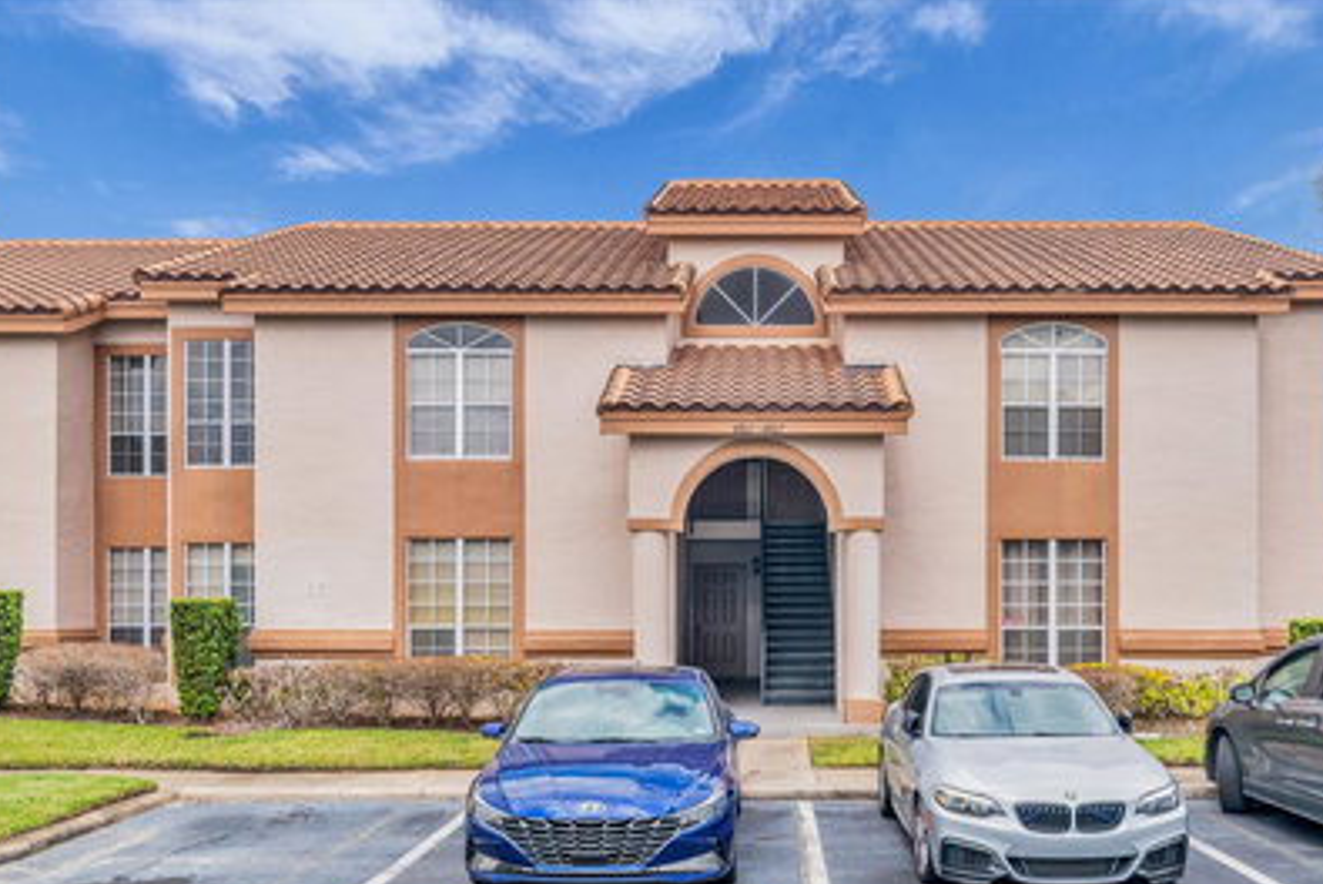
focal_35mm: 34
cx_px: 760
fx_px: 1250
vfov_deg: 38.8
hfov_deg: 55.5
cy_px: 529
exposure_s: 1/180
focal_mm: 28
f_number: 8
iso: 100
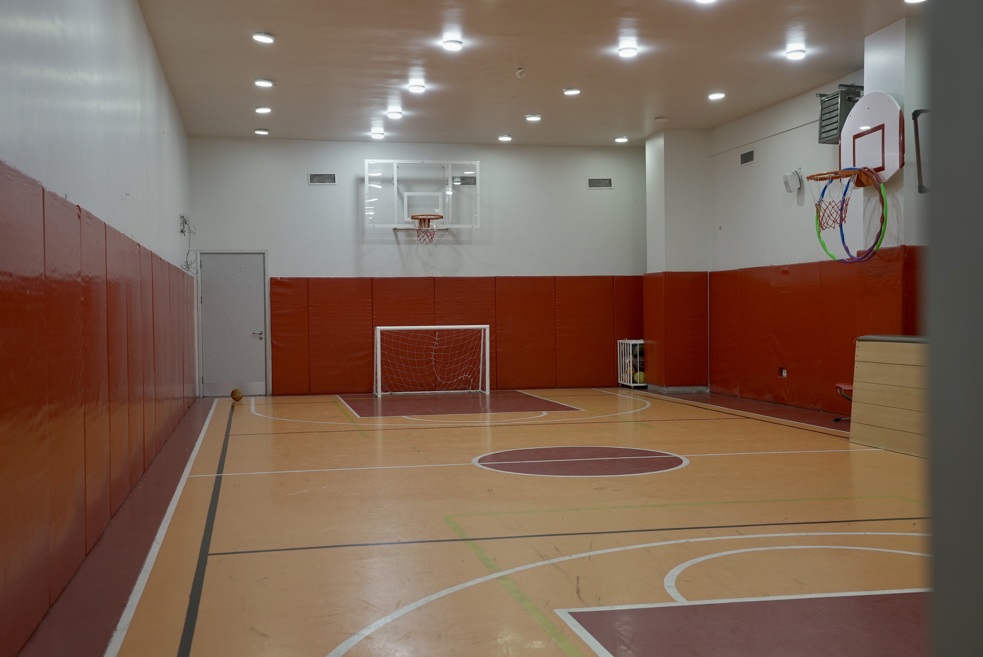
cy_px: 328
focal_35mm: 38
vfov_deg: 35.1
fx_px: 1038
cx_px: 492
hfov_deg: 50.7
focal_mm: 38
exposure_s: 1/50
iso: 800
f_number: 5.6
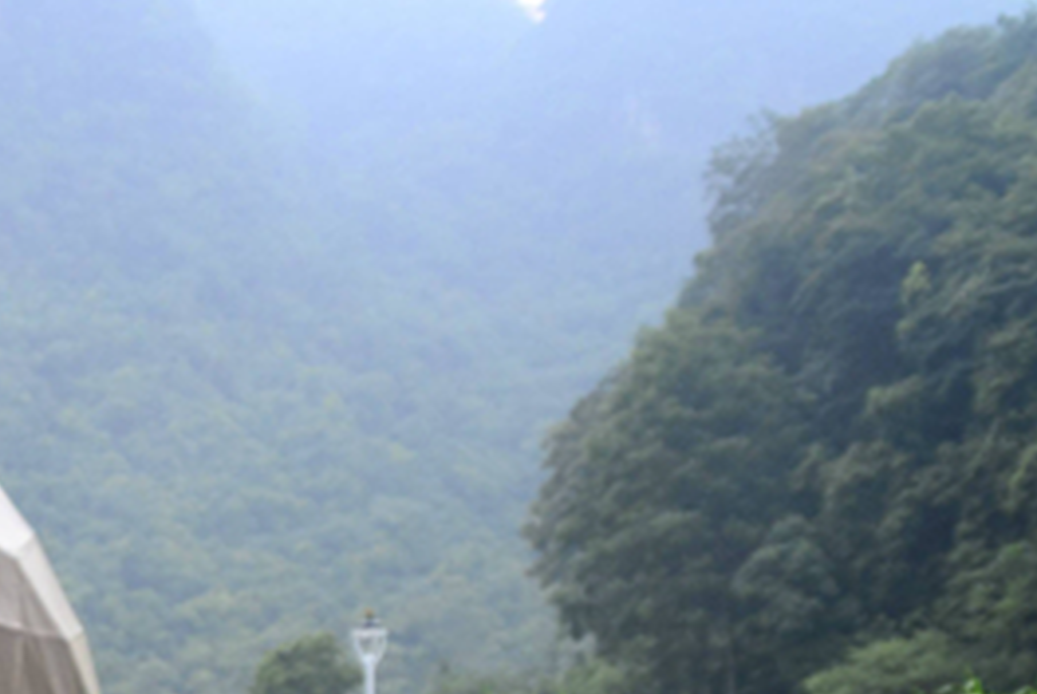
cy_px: 731
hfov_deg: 21.3
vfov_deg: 16.3
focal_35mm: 82
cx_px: -457
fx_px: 2365
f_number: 6.3
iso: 200
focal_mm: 18
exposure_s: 1/160
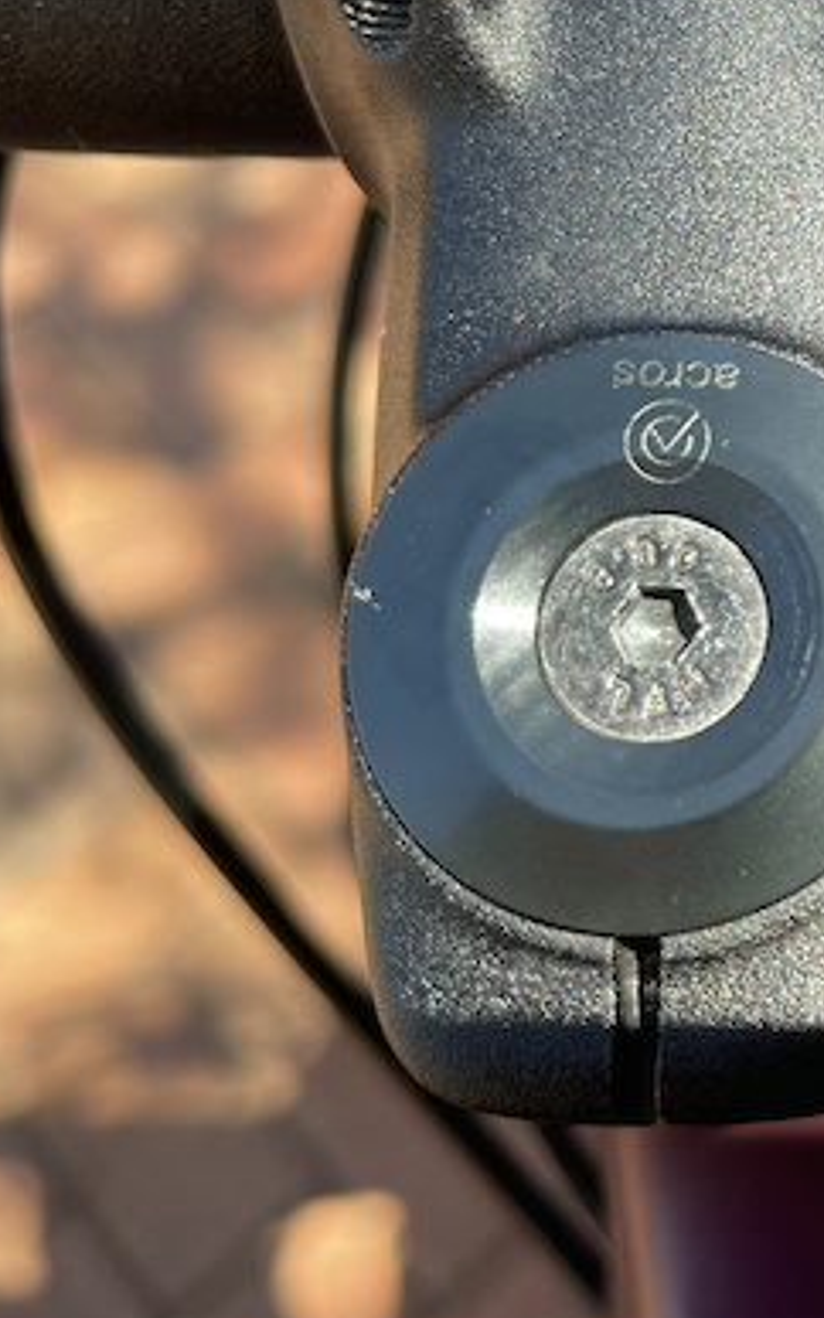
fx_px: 2047
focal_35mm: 57
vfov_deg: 35.3
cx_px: 1222
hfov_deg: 19.8
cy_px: 429
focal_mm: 5.1
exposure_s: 1/254
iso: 32
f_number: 1.6
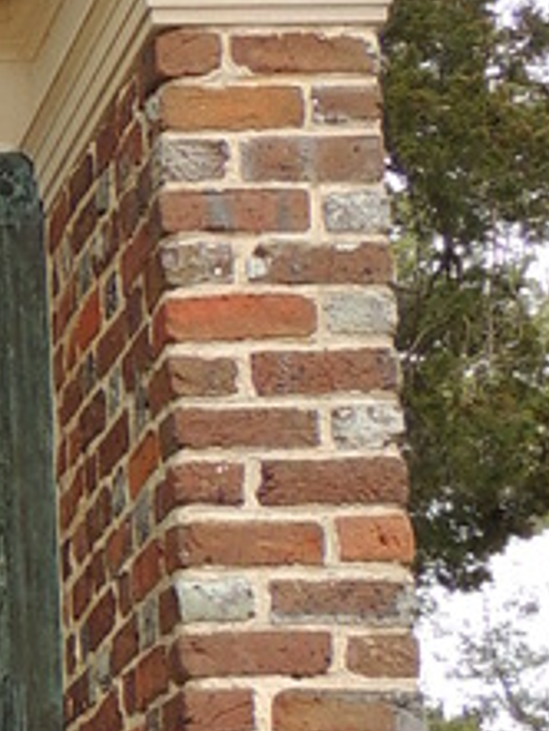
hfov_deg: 7.7
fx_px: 3676
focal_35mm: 174
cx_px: -913
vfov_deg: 11.3
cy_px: 559
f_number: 3.1
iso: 100
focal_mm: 5.3
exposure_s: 1/200
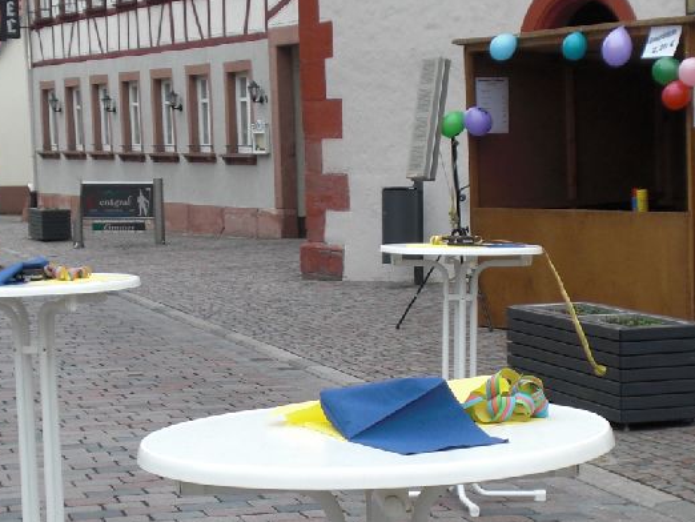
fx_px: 2009
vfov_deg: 14.8
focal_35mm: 100
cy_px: 357
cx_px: 342
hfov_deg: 19.6
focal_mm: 8.44
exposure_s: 1/125
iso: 64
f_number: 3.6
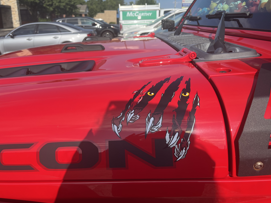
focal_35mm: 28
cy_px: 98
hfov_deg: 63.4
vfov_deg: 49.7
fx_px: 219
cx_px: 131
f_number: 1.6
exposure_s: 1/2463
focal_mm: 5.1
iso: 50
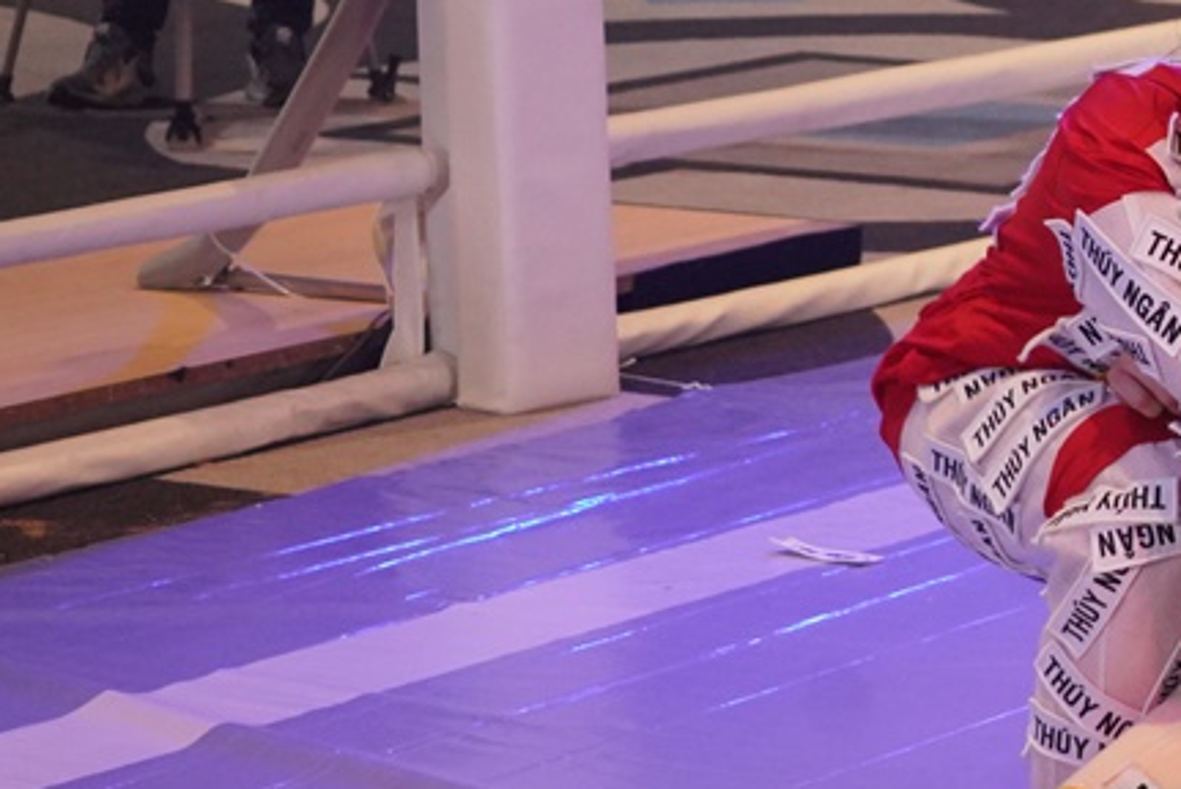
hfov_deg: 10.8
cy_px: 347
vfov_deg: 7.6
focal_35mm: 181
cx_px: 1913
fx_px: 5942
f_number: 4.5
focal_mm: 52
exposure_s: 1/200
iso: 3200
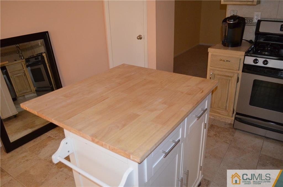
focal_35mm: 27
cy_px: 94
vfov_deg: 47.7
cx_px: 142
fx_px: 212
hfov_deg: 67.5
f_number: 3.5
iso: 3200
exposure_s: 1/60
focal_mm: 18
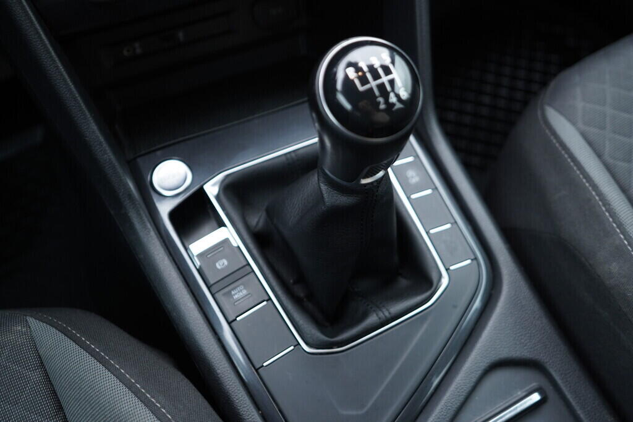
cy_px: 211
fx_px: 633
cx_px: 316
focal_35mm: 36
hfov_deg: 53.1
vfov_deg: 36.9
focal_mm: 24
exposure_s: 1/40
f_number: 2.8
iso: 250
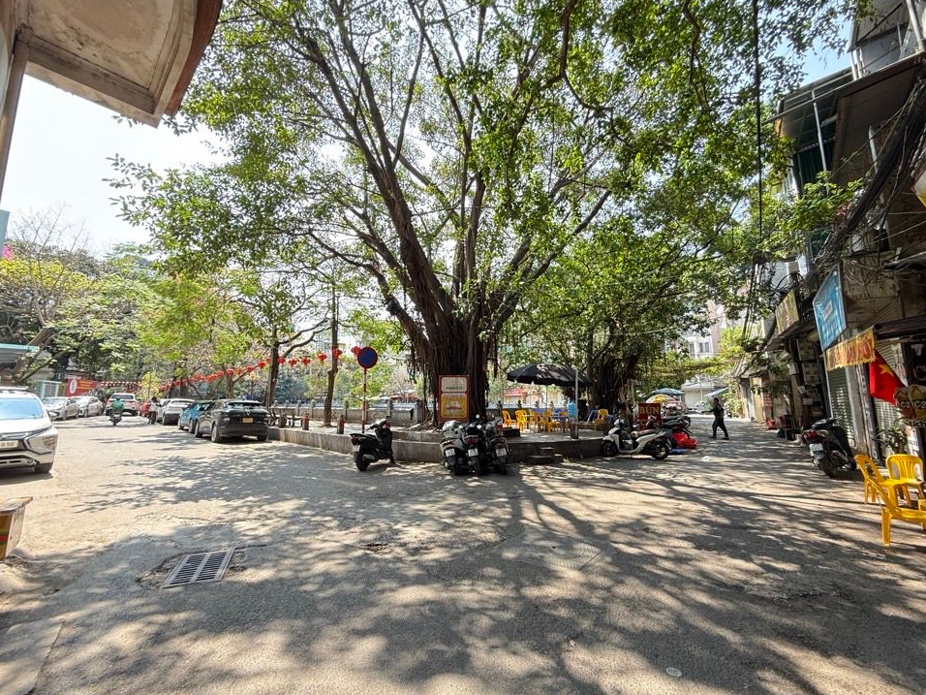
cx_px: 453
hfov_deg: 98.2
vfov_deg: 81.7
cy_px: 347
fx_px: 401
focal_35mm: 15
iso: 64
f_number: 2.2
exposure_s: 1/116
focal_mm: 2.22
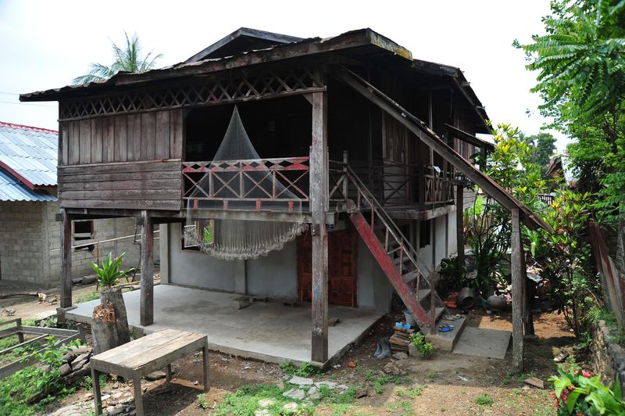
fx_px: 416
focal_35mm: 24
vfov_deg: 53.1
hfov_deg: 73.8
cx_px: 312
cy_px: 208
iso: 200
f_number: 8
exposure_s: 1/250
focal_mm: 24
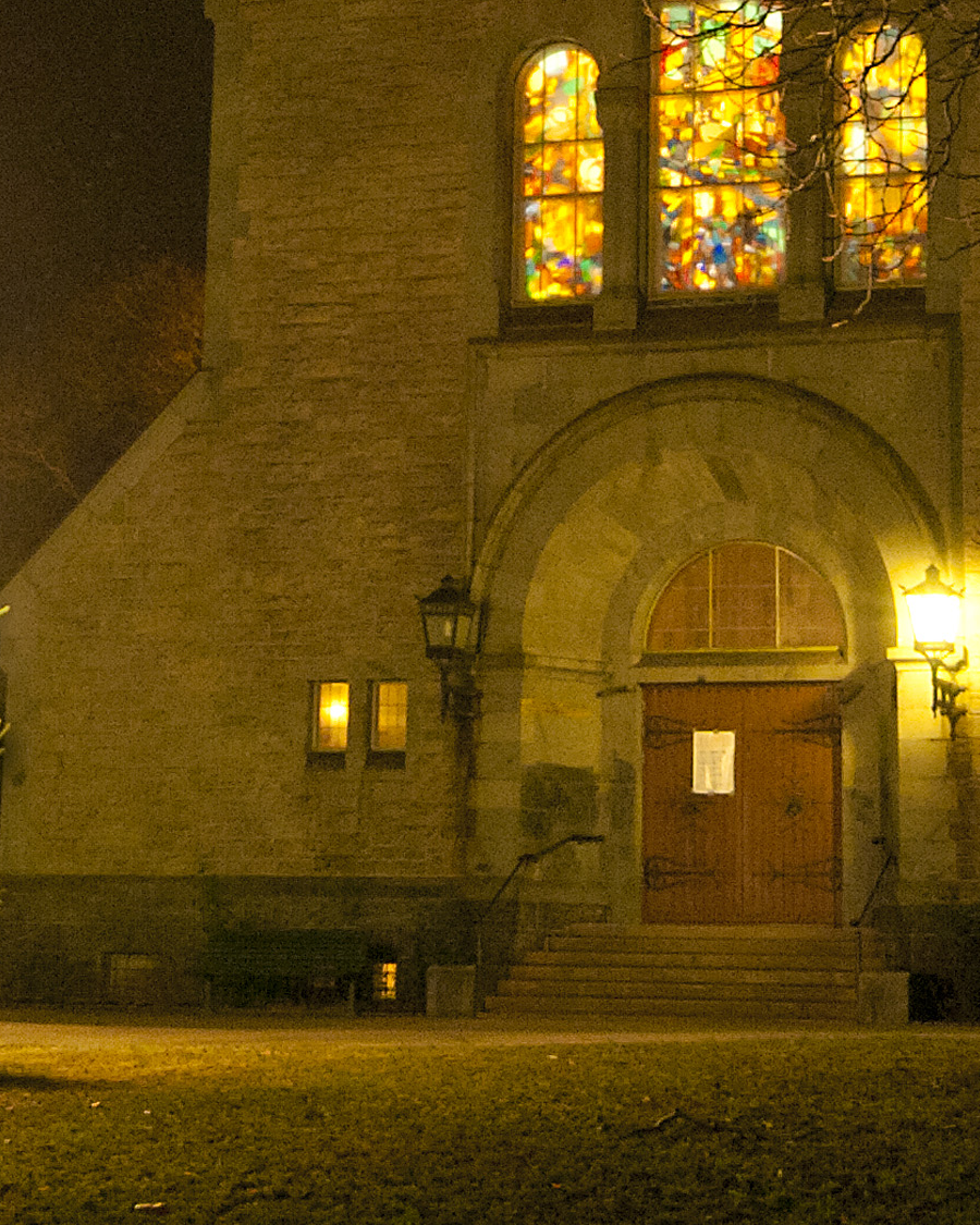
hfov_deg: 15.9
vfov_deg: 19.0
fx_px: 3517
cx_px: 428
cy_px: -108
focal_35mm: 97
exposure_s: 4
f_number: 7.1
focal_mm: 20
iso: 500
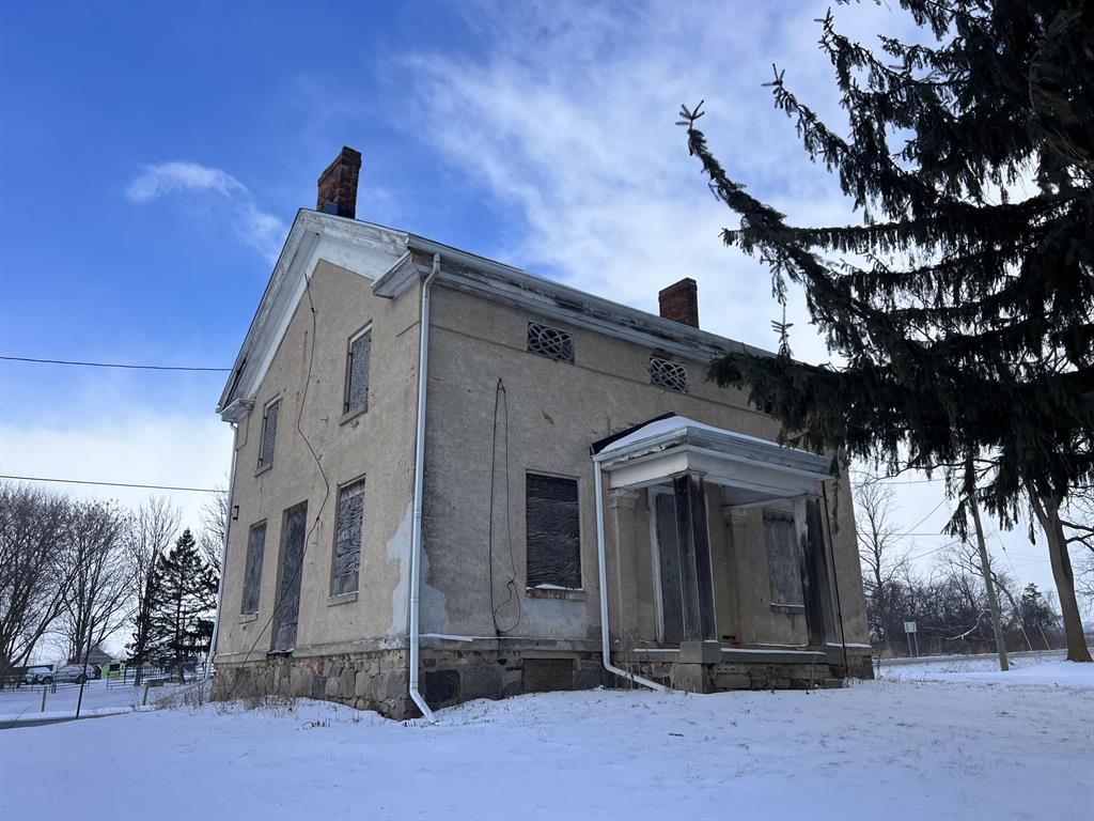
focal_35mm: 26
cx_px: 547
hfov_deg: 67.3
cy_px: 410
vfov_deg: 53.1
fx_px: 822
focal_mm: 5.7
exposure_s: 1/4115
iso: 50
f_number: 1.5
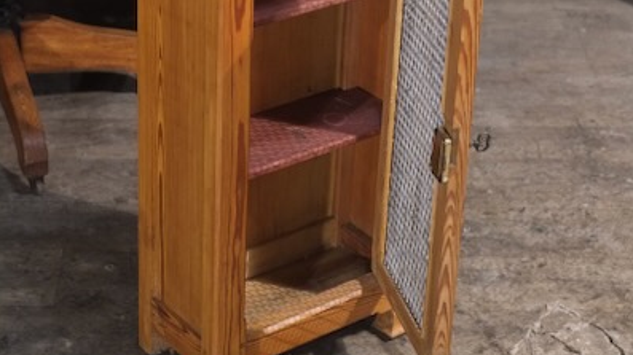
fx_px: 1409
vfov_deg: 14.2
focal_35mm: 84
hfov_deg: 25.3
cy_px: 41
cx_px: 317
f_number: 3.6
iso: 3200
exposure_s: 1/125
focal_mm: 35
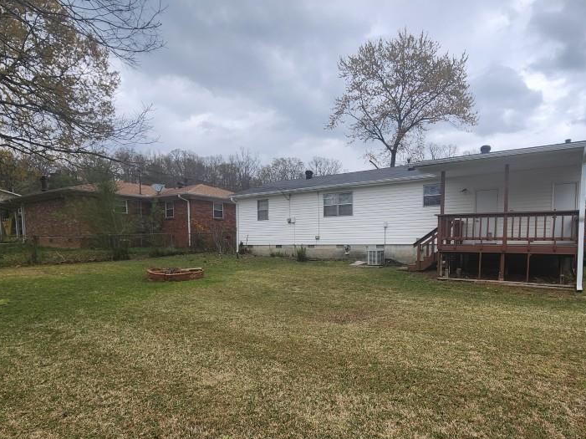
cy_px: 274
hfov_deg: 83.9
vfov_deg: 67.6
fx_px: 321
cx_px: 343
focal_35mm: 19
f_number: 2.2
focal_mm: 2.2
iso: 50
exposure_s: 1/565
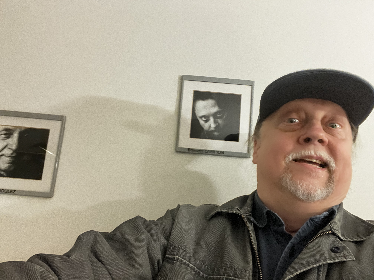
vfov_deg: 58.9
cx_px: 187
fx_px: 248
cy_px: 140
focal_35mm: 23
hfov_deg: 73.9
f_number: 2.2
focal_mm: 2.71
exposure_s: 1/14
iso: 1000
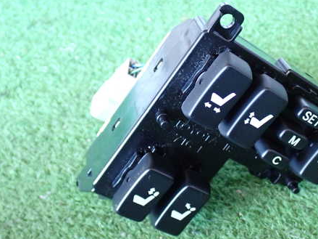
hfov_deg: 34.1
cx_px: 210
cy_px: 119
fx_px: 514
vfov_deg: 26.1
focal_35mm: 56
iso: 800
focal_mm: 7.31
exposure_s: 1/30
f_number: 2.8
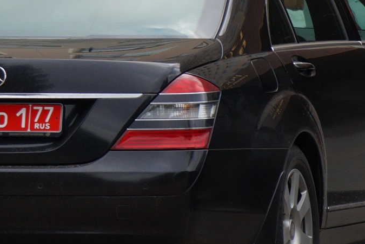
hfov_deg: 3.7
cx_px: 162
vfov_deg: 2.5
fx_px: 5677
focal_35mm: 560
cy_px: 50
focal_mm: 168
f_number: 6.3
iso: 200
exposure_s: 1/320
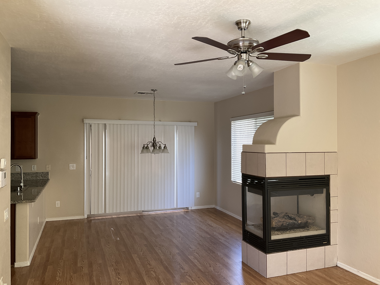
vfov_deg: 48.2
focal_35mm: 29
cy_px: 142
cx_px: 190
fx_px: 318
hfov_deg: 61.7
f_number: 1.8
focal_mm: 3
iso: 64
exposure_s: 1/122
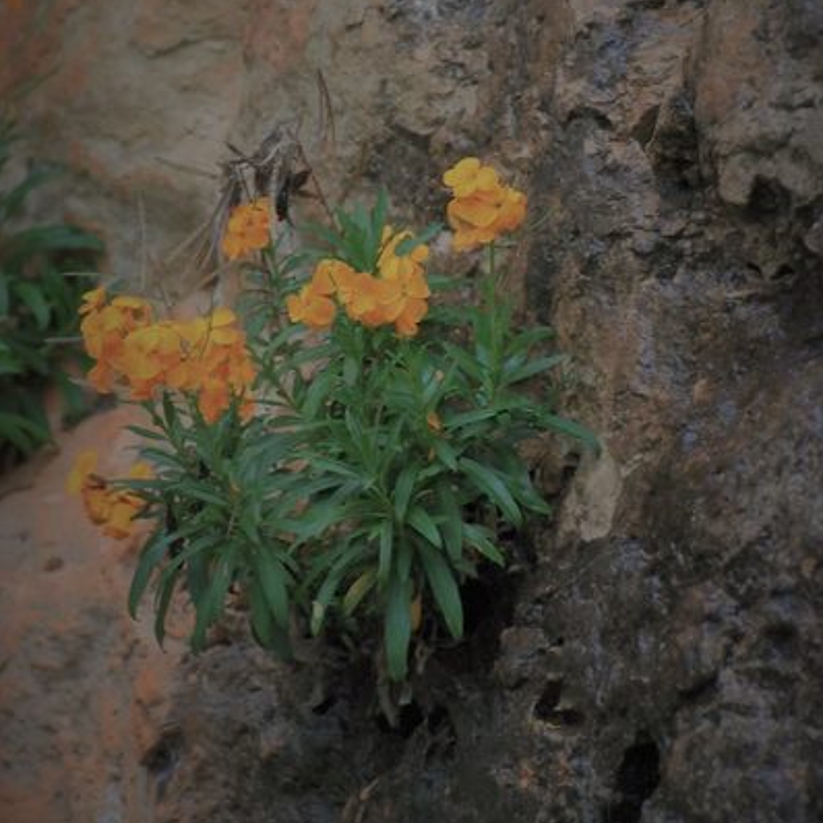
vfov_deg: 5.4
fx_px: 8796
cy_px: 298
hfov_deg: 5.4
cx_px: 413
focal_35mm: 327
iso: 720
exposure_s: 1/200
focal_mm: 170
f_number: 6.3
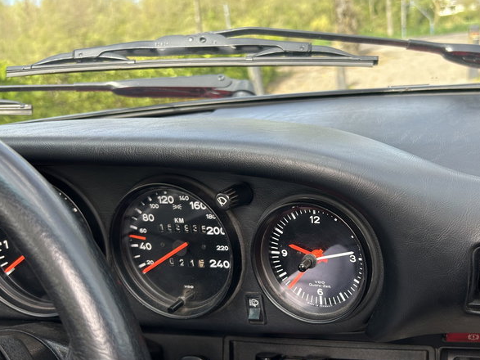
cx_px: 309
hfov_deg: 53.2
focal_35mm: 34
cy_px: 214
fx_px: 471
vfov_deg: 41.6
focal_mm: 5.7
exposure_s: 1/380
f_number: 1.5
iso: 50
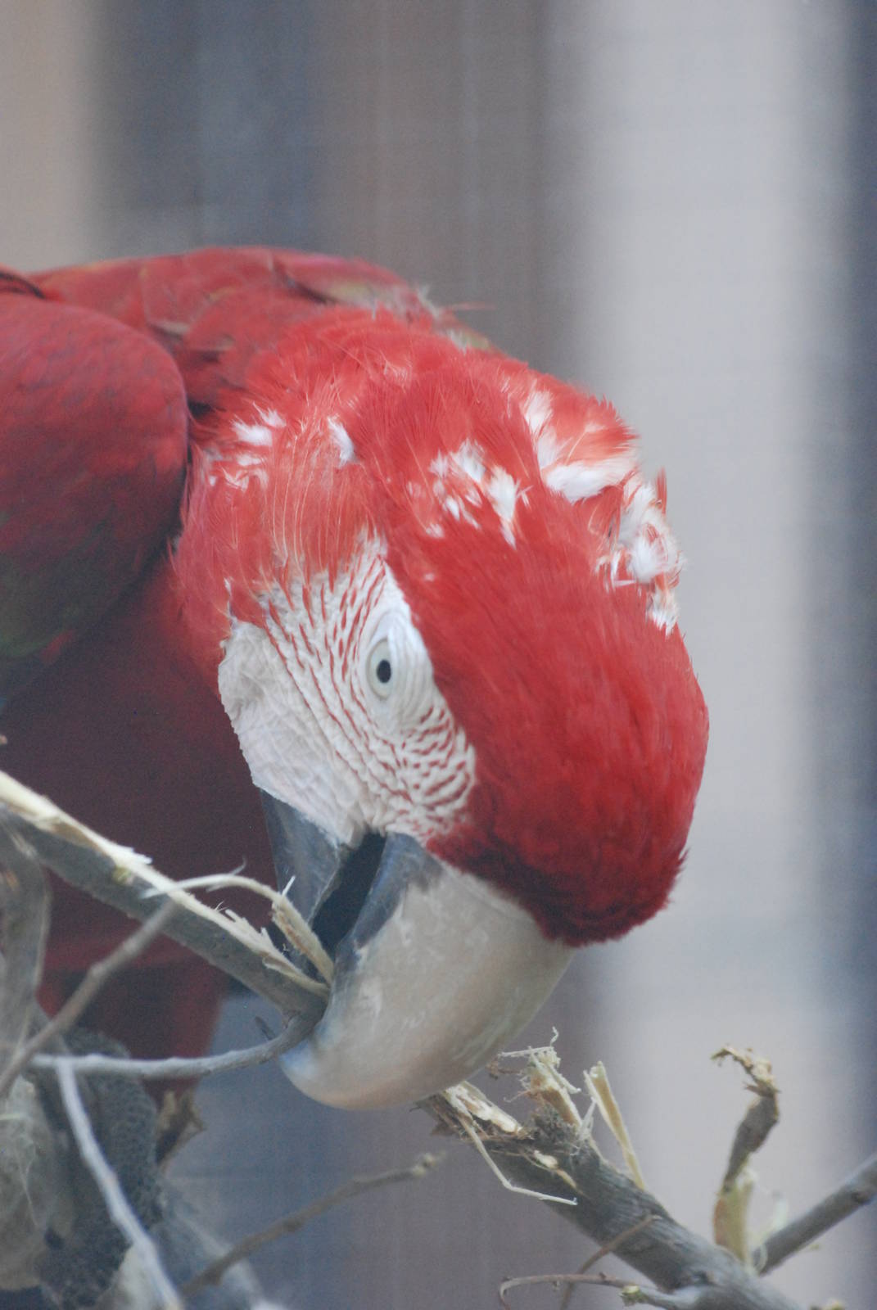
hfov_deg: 4.7
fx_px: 10658
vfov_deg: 7.0
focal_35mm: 292
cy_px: 655
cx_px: 438
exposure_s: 1/160
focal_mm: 195
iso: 1600
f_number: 8
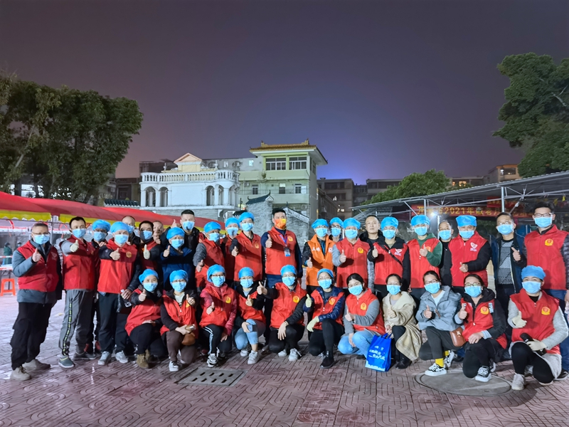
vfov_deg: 51.4
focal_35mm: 27
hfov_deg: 65.3
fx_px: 444
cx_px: 284
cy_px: 214
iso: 1250
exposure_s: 1/16.7
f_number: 1.9
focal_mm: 6.67
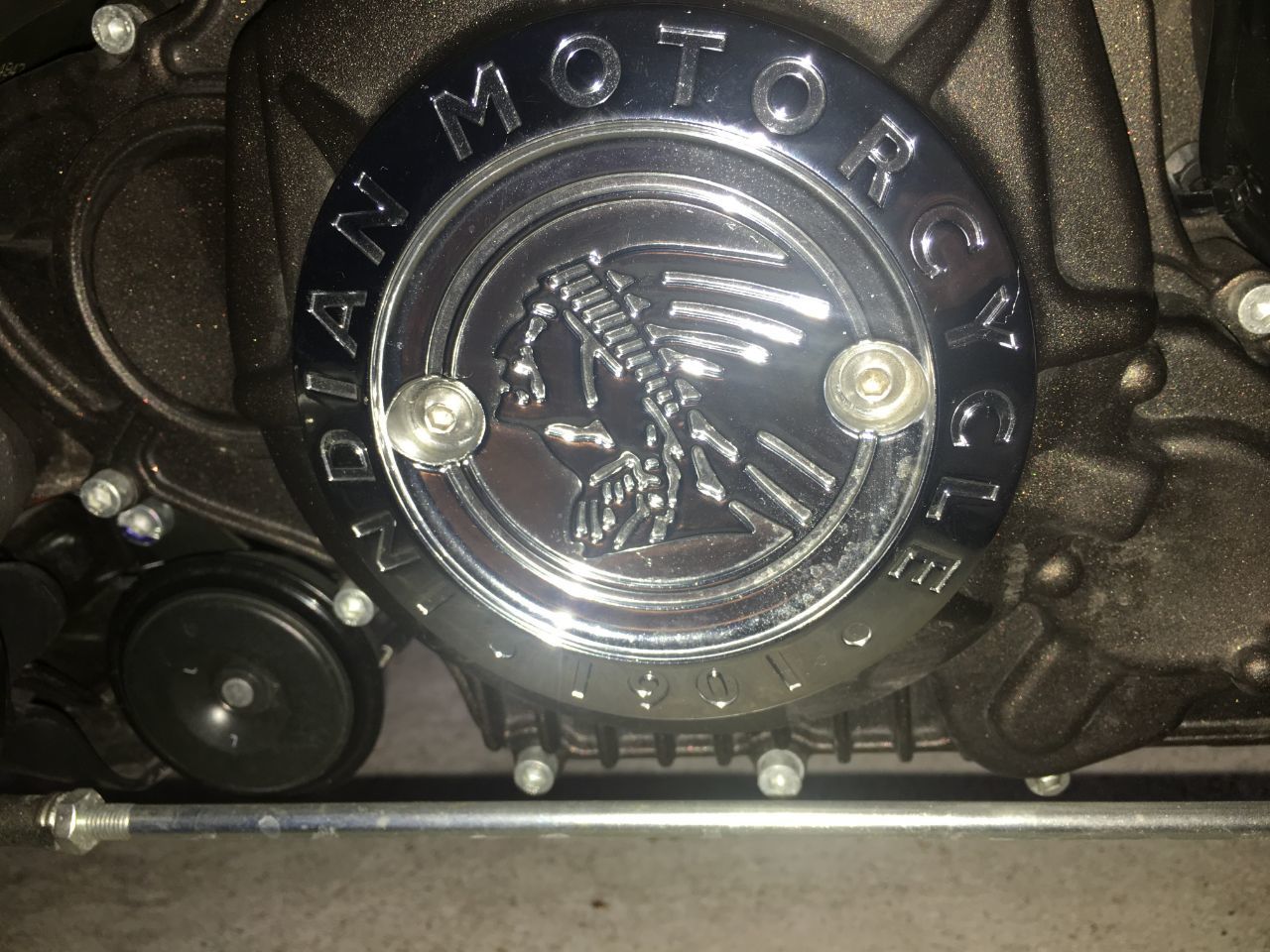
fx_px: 1064
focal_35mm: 29
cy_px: 476
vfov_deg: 48.2
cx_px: 635
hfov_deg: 61.7
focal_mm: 4.15
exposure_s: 1/17
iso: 32
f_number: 2.2
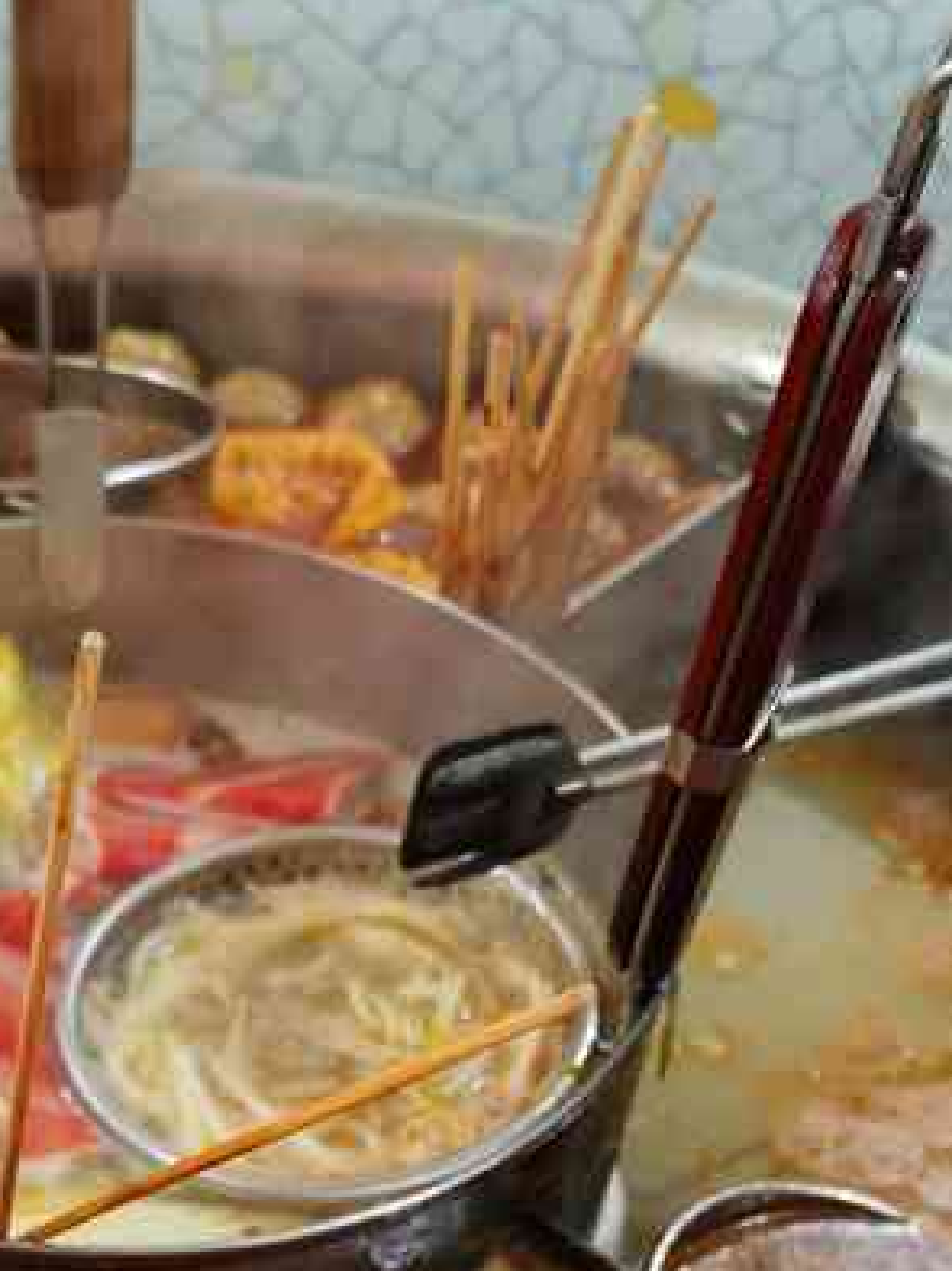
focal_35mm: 64
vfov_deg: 27.2
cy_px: 1466
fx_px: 2349
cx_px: 90
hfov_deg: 22.3
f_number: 1.9
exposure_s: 1/100
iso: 200
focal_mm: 6.71
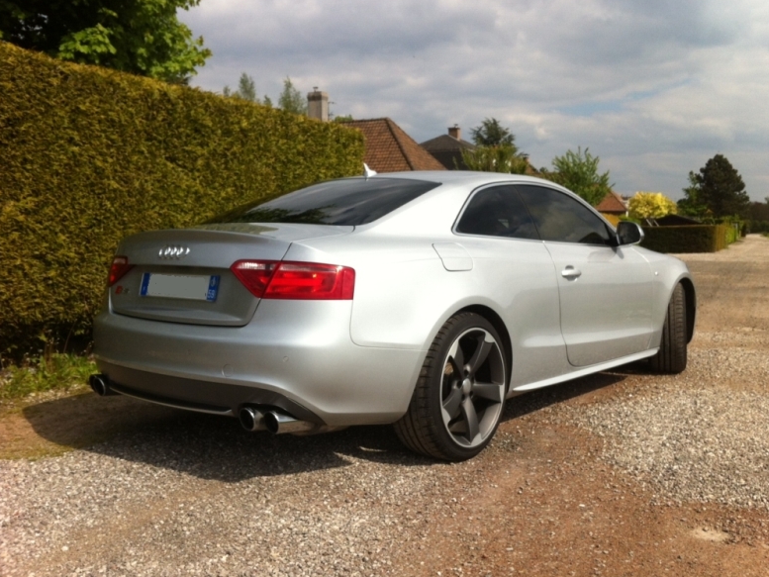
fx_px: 800
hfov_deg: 51.3
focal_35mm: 36
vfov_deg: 39.7
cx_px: 389
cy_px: 291
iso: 80
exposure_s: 1/1508
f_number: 2.8
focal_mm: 3.85
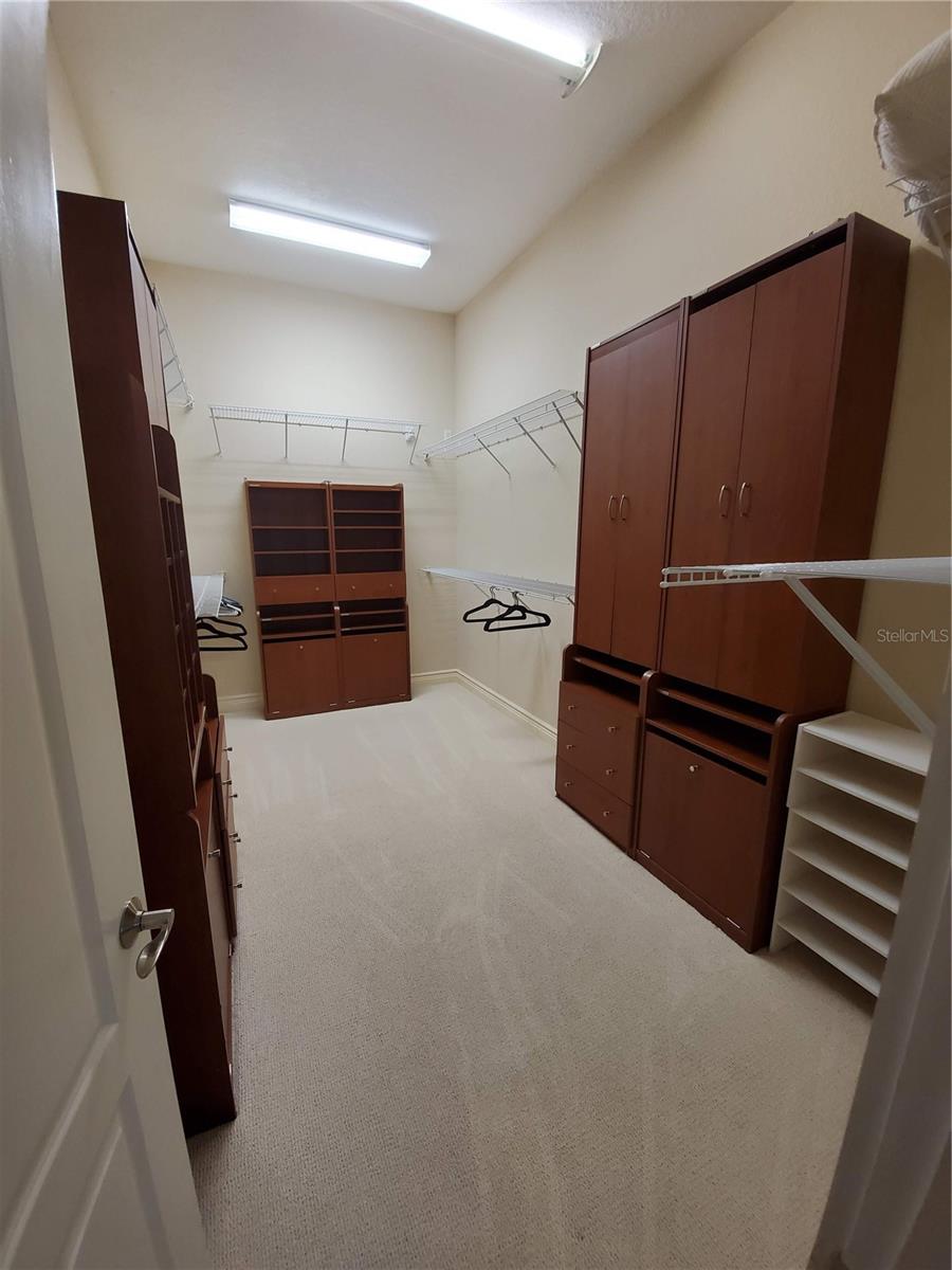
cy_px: 635
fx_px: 477
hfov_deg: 89.9
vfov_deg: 106.2
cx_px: 476
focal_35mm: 13
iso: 250
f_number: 2.2
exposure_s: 1/59
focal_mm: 1.8
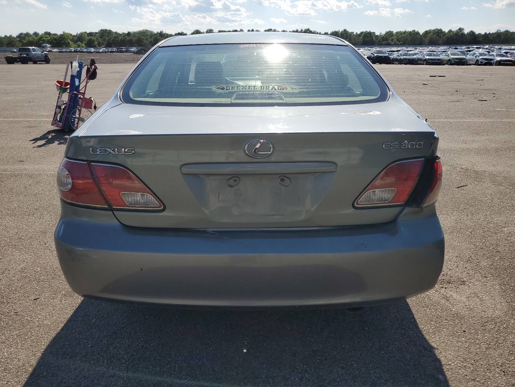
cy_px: 194
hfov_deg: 67.3
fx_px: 387
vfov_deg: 53.1
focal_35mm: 26
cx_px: 258
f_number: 1.5
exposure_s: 1/5000
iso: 50
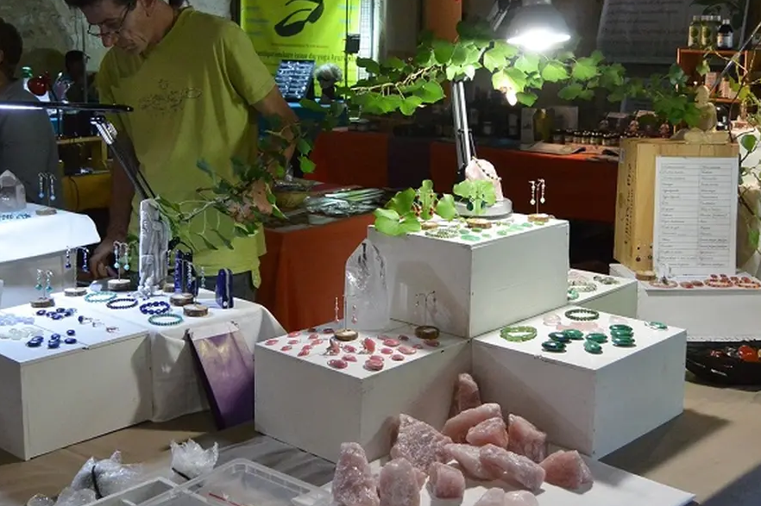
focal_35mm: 49
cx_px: 379
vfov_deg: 27.3
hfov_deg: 40.4
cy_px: 173
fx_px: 1035
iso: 800
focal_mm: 13.6
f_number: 4.5
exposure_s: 1/60
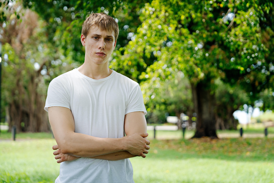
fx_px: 533
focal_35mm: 70
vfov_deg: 19.5
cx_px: 137
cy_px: 92
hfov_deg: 28.8
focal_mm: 70
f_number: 2.8
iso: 400
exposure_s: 1/2000
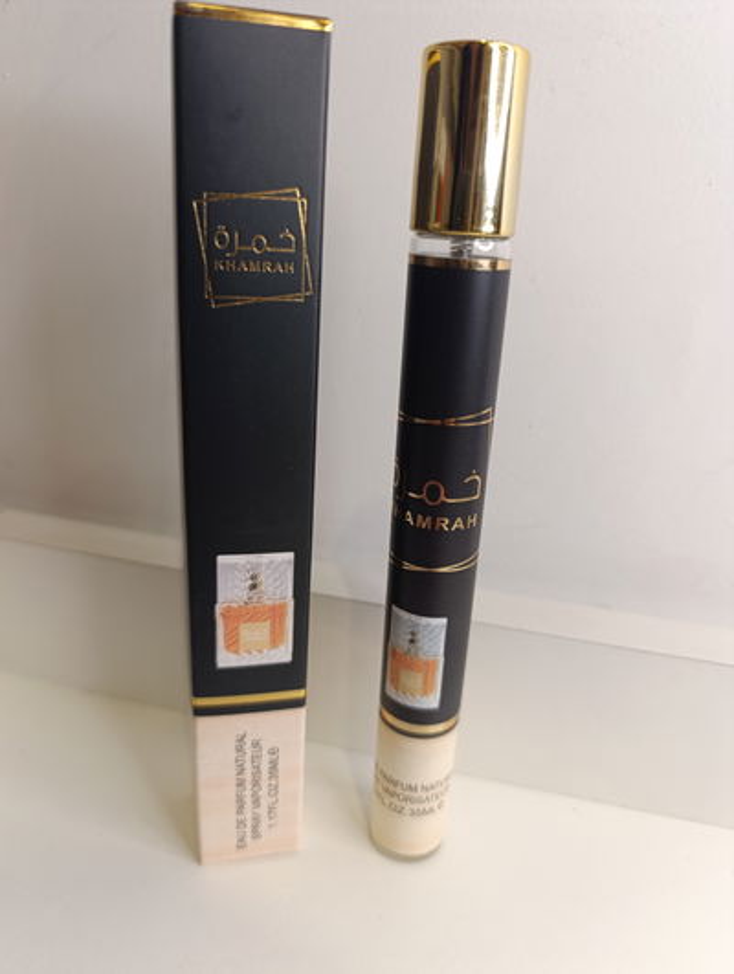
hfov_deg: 59.0
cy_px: 487
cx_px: 367
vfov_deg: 73.8
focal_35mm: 23
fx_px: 648
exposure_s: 1/100
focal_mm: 6.14
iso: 500
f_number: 1.6
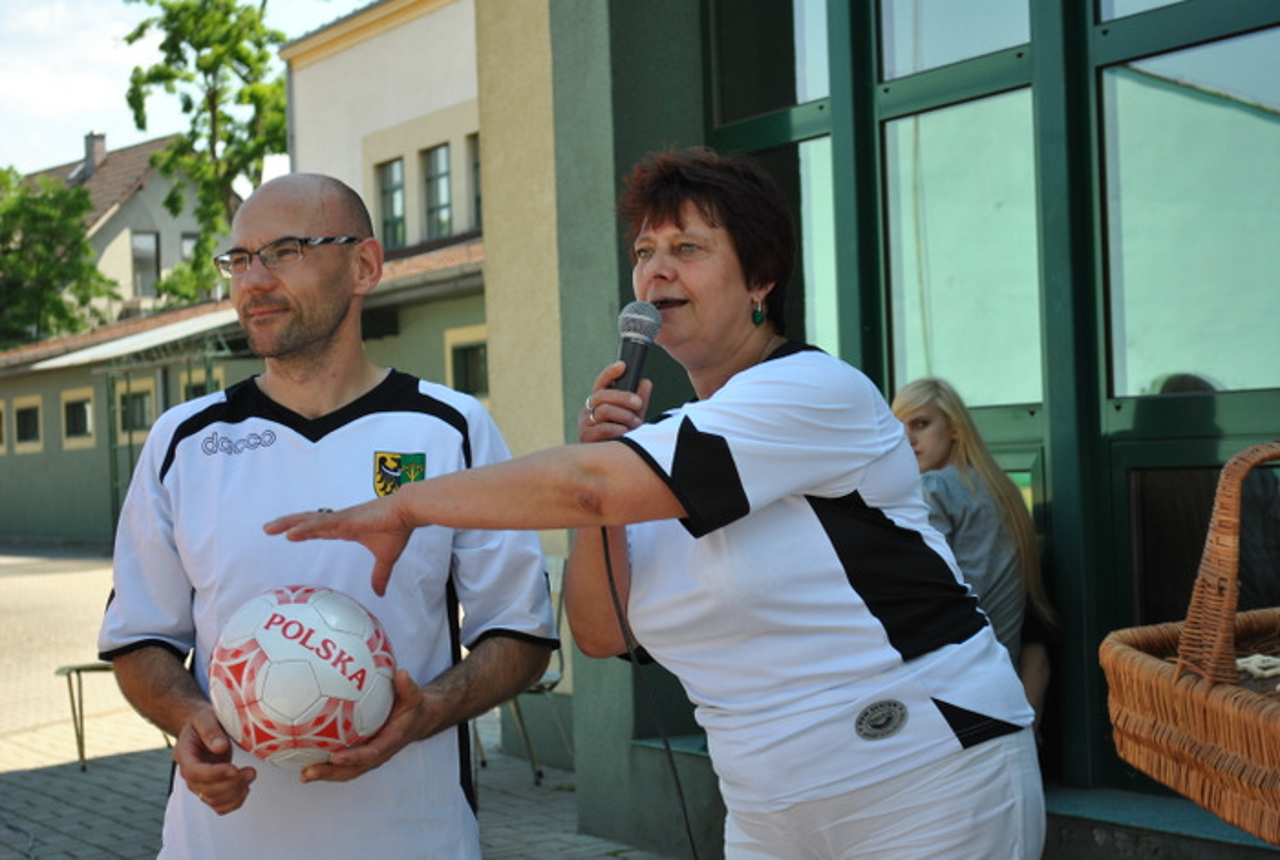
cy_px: 430
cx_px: 640
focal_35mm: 82
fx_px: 2940
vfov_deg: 16.6
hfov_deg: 24.6
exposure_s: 1/125
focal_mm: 55
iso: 100
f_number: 5.6
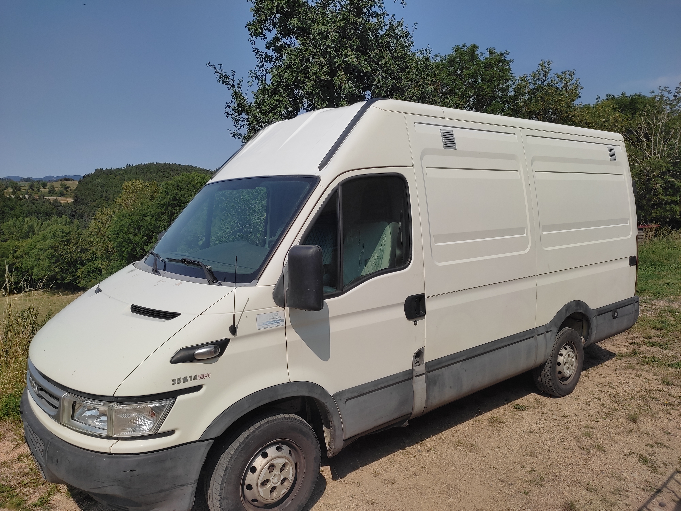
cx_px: 340
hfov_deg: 67.3
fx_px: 511
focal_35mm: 26
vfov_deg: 53.1
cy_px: 256
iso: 100
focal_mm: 4.74
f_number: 1.79
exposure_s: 1/3859
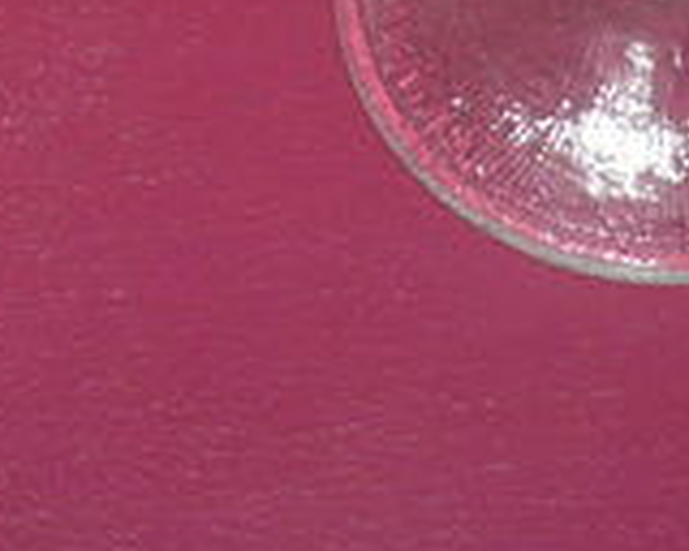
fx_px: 4343
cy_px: -921
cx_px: 90
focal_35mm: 213
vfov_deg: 6.8
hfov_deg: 9.0
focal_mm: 5.8
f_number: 2.8
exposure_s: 1/30
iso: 100
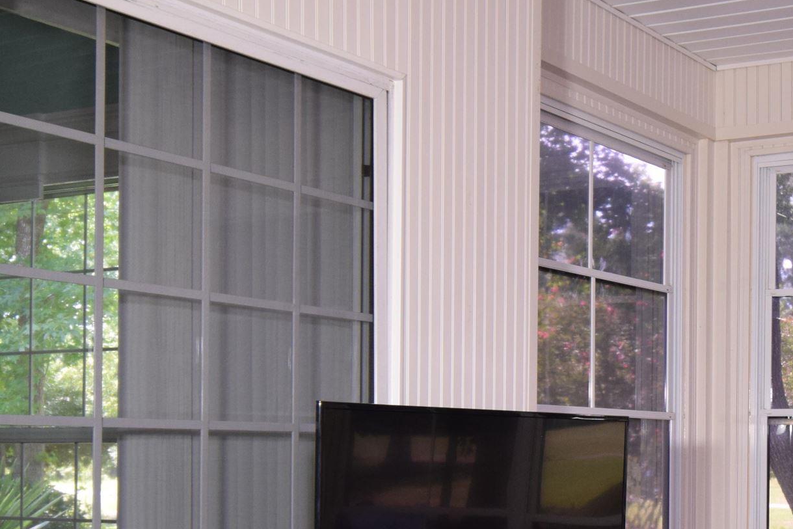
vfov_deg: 20.8
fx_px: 1416
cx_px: 676
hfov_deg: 30.3
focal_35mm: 64
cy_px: 446
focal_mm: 17
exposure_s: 1/60
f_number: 5.3
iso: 720
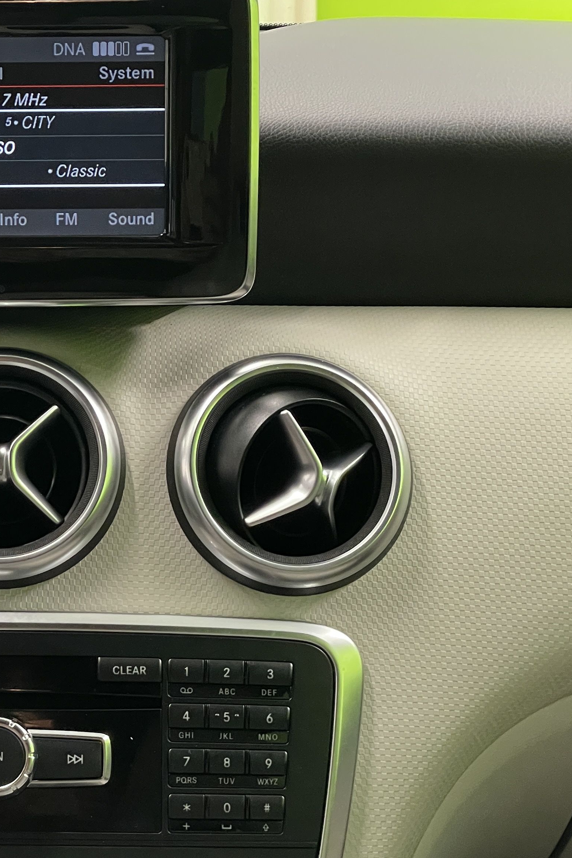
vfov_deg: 21.7
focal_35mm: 94
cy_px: 478
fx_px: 2240
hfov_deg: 14.4
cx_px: 25
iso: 400
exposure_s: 1/50
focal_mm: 6
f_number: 2
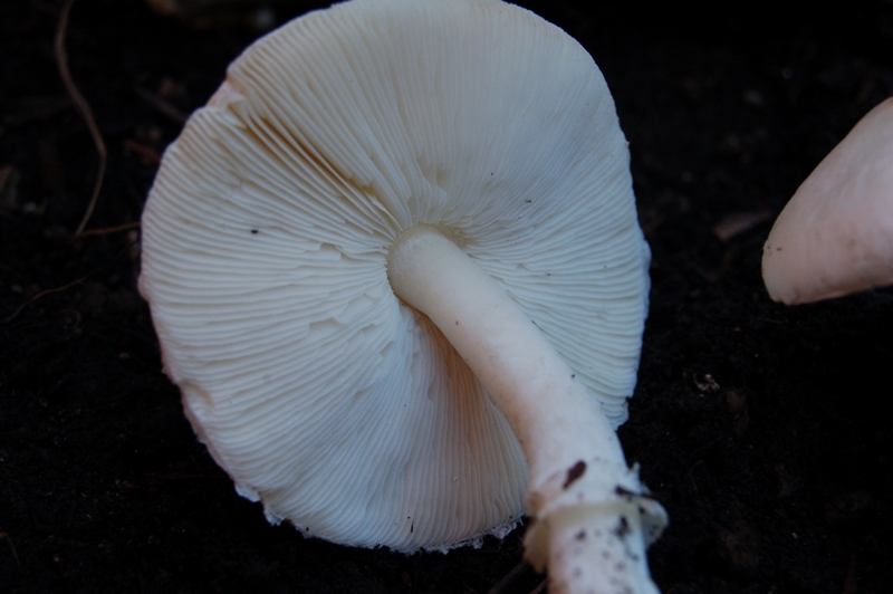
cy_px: 297
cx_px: 446
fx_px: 1784
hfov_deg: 28.1
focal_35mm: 72
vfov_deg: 18.9
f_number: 6.3
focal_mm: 48
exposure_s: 1/60
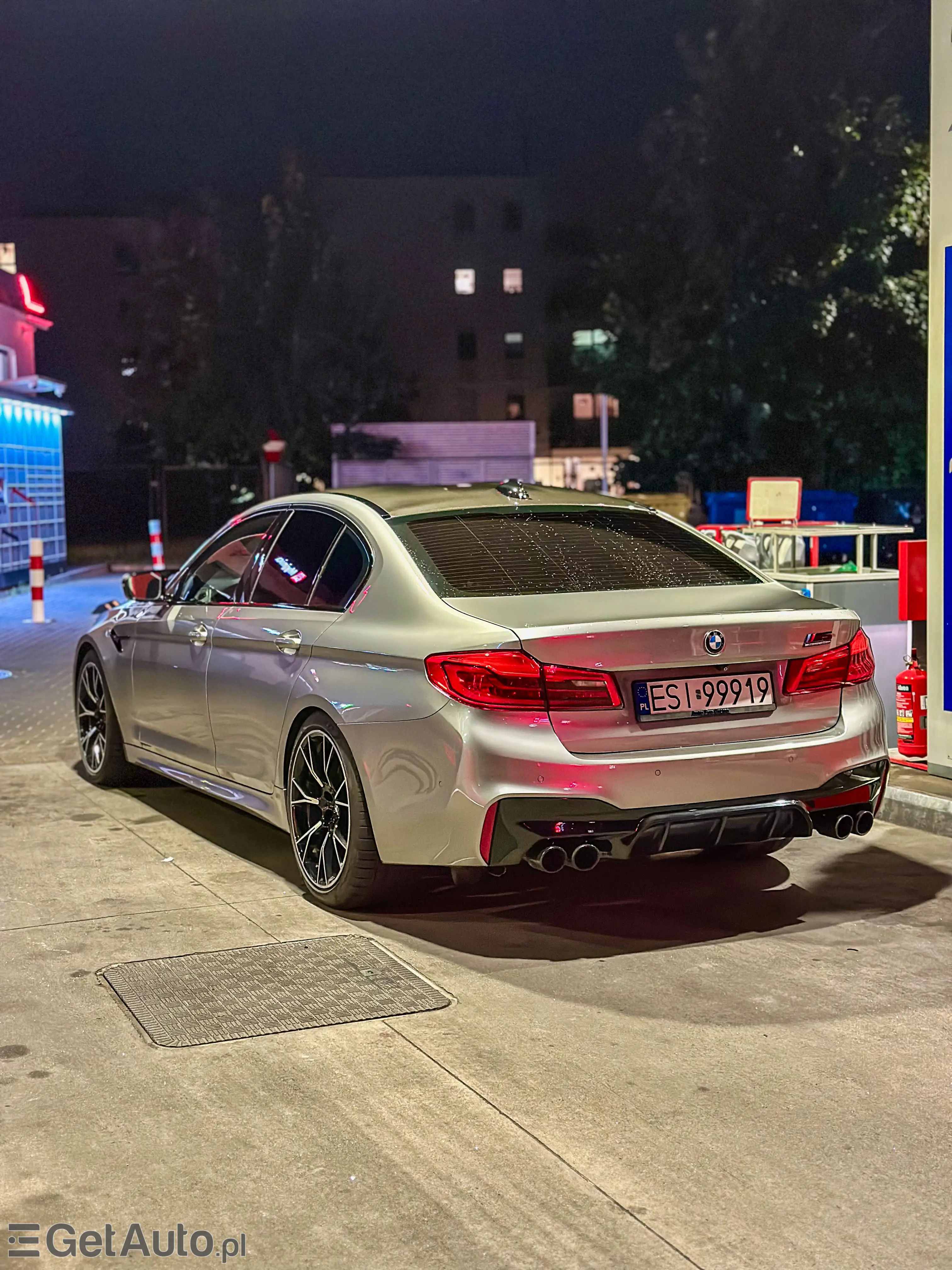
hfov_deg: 30.3
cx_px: 476
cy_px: 635
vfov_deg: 39.7
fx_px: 1760
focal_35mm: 48
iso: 640
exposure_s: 1/35
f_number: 1.8
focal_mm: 6.86
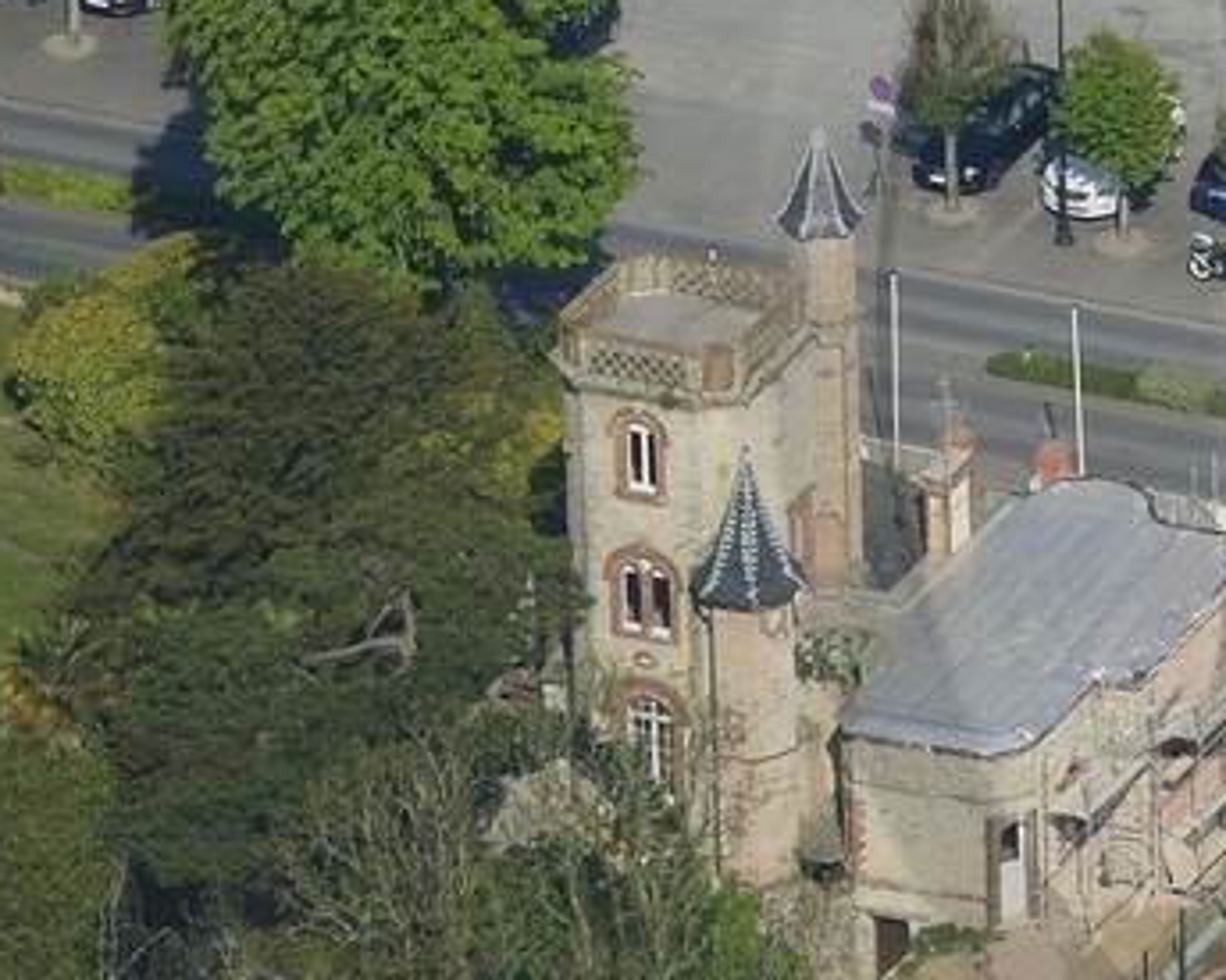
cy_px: 324
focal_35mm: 872
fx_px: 31631
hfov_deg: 2.2
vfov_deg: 1.8
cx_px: 1860
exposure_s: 1/1600
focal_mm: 200
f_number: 7.1
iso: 400
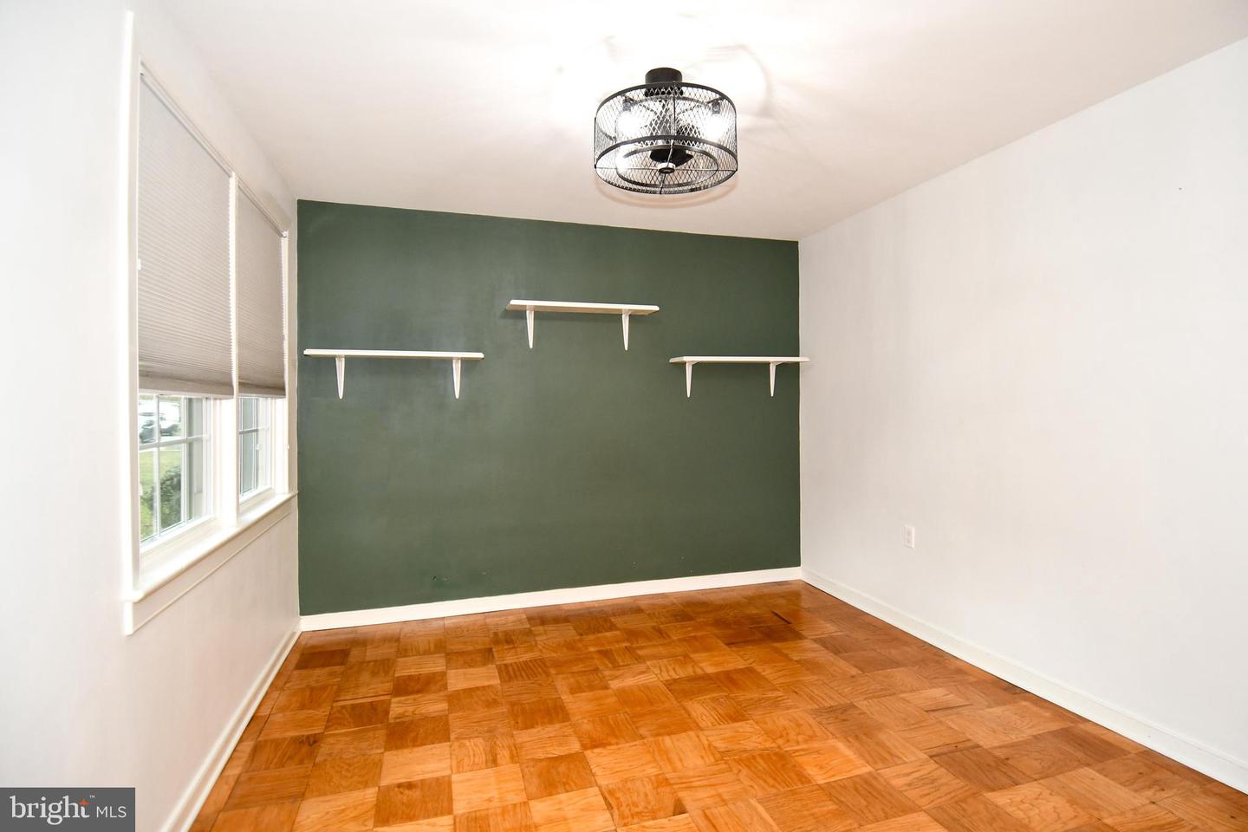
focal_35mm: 18
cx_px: 624
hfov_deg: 90.0
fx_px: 624
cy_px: 416
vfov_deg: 67.4
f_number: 4
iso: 800
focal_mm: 12
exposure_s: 1/60
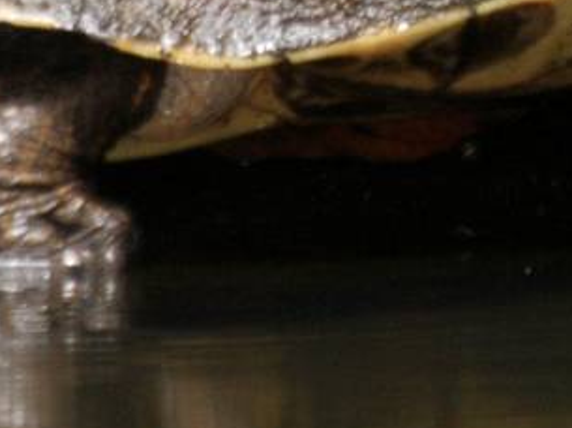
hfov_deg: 0.9
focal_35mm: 2276
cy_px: -281
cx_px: 611
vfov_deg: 0.7
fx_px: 37565
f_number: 5.6
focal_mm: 300
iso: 400
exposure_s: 1/160
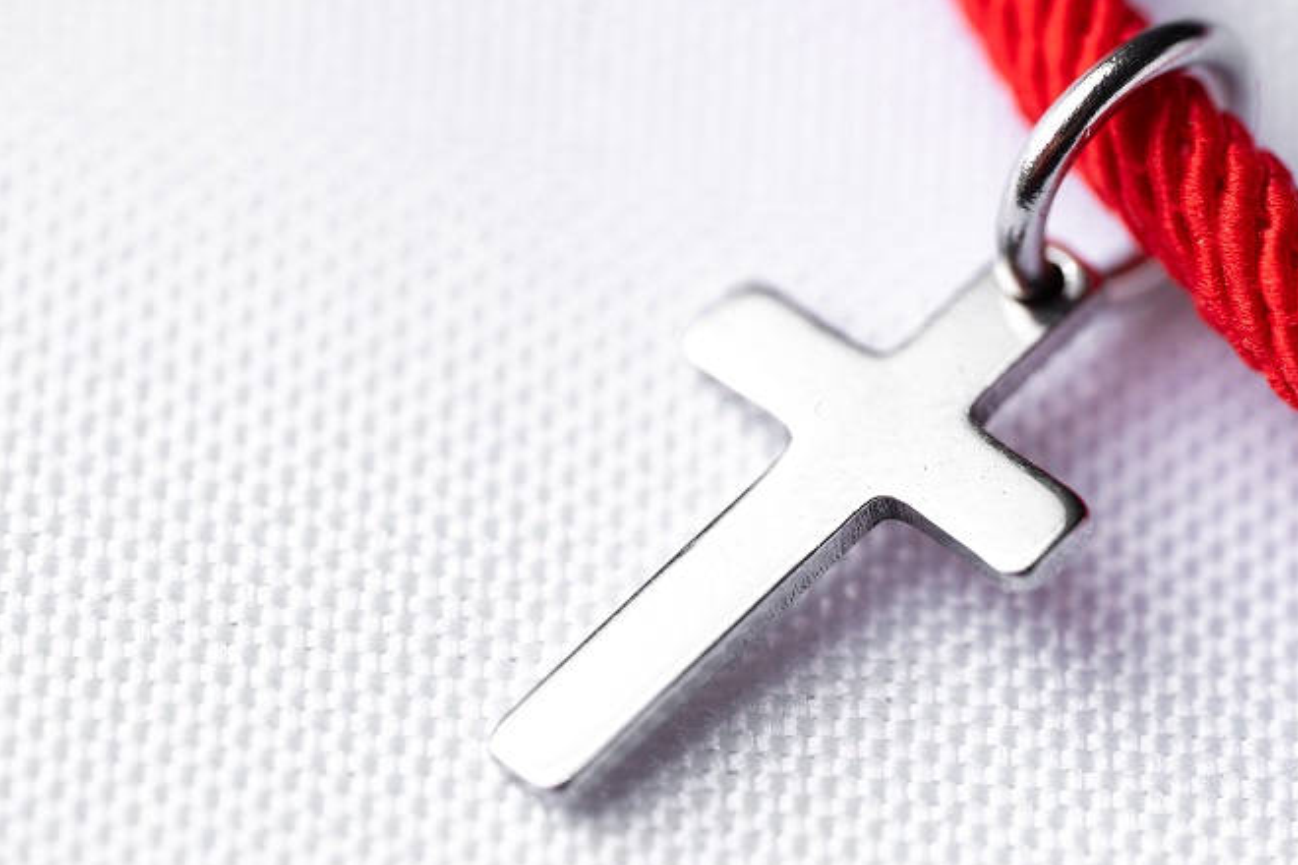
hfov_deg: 12.9
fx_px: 5732
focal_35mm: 159
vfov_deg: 8.6
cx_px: 791
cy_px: 478
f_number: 4
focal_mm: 105
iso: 50
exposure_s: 1/200
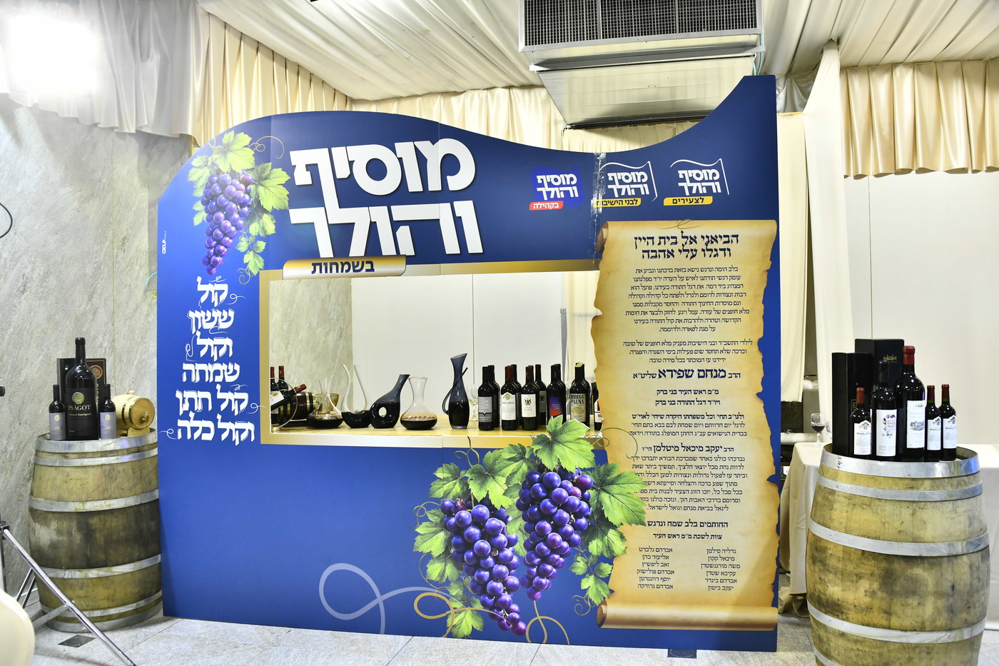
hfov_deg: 65.5
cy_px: 333
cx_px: 500
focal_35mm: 28
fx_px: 777
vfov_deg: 46.4
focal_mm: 28
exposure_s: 1/125
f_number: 5.6
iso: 1600
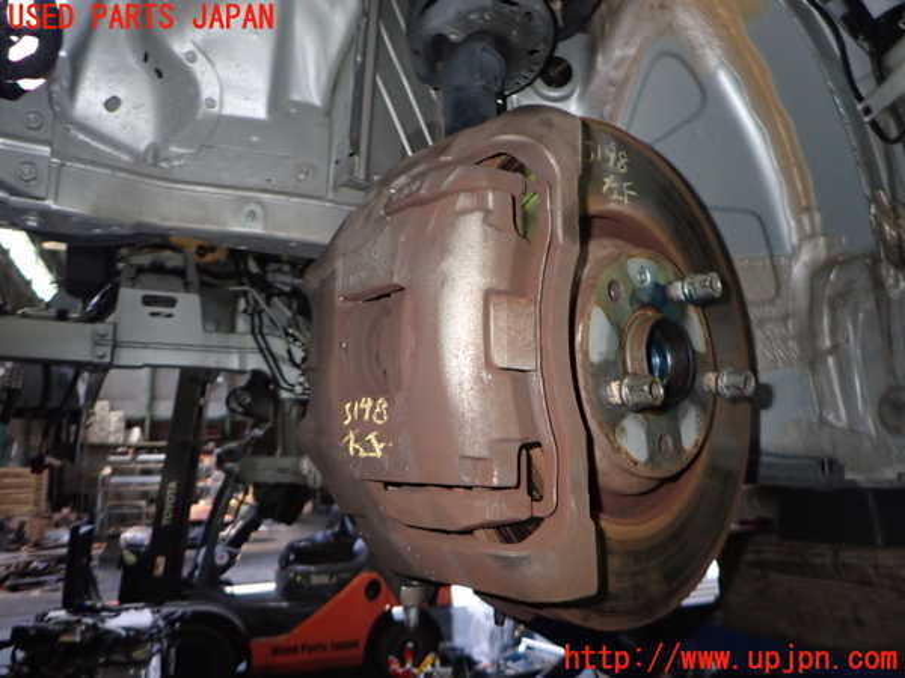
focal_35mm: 25
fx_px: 654
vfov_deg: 54.9
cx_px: 452
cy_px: 339
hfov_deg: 69.4
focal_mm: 4.5
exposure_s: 1/30
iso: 400
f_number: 5.6
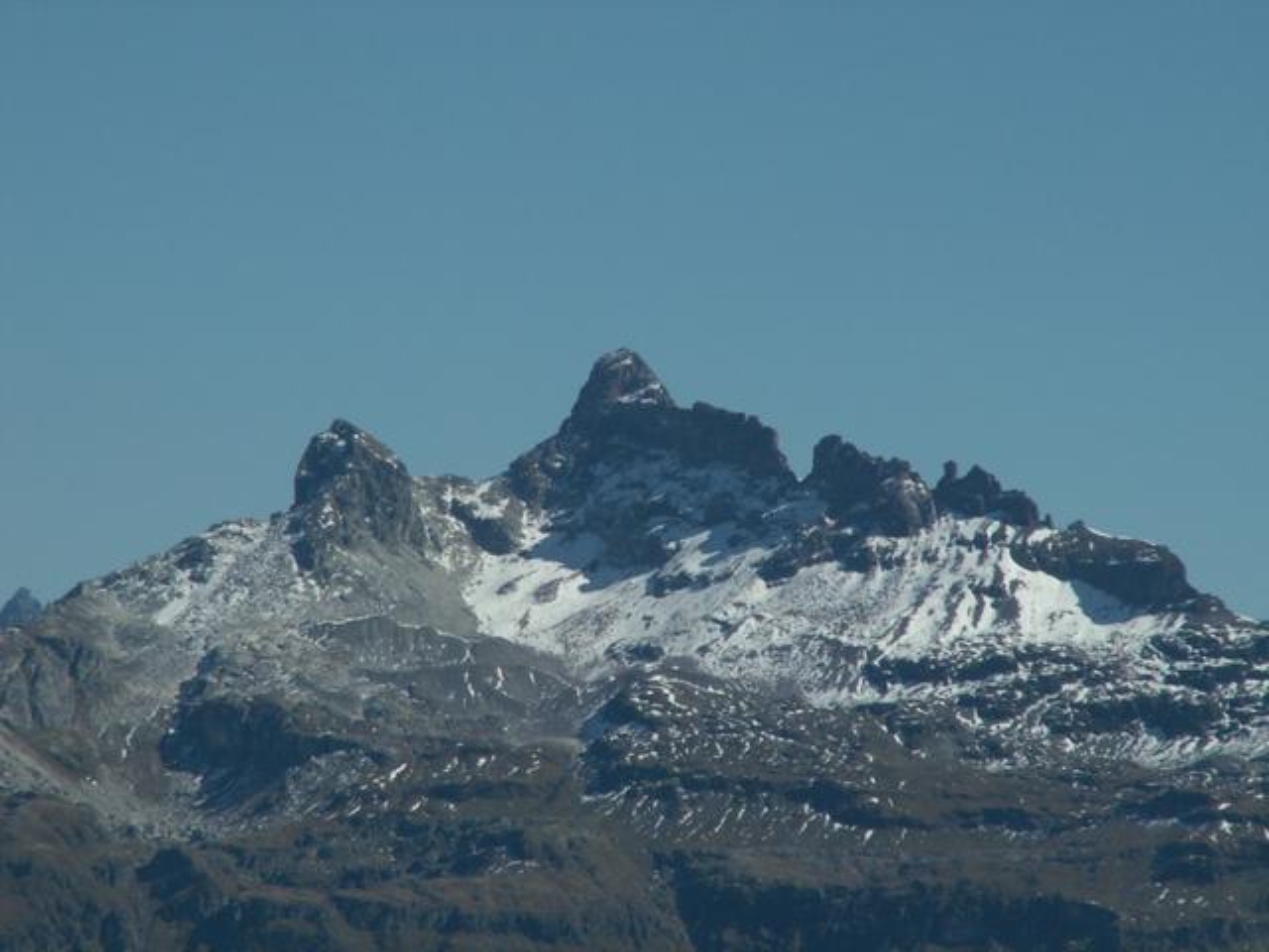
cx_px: 634
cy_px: 476
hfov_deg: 7.0
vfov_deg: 5.2
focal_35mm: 285
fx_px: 10448
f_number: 8
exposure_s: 1/400
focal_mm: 46.69
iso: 50
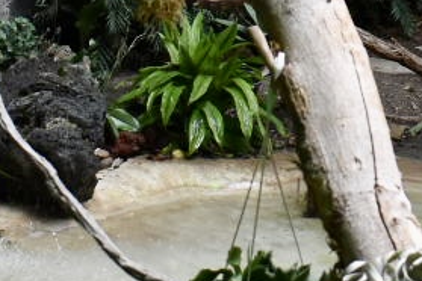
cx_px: 461
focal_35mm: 157
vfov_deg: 8.6
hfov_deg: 12.8
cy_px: -69
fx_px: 1840
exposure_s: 1/160
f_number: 3.5
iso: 800
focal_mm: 18
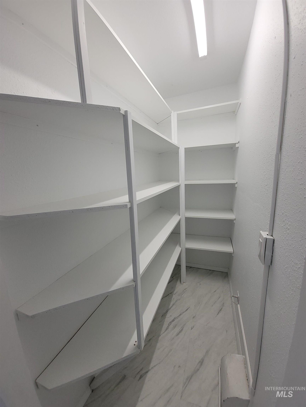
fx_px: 153
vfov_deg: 106.2
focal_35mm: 13
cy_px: 204
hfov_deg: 89.9
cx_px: 153
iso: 80
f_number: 2.2
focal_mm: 2.2
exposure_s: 1/120
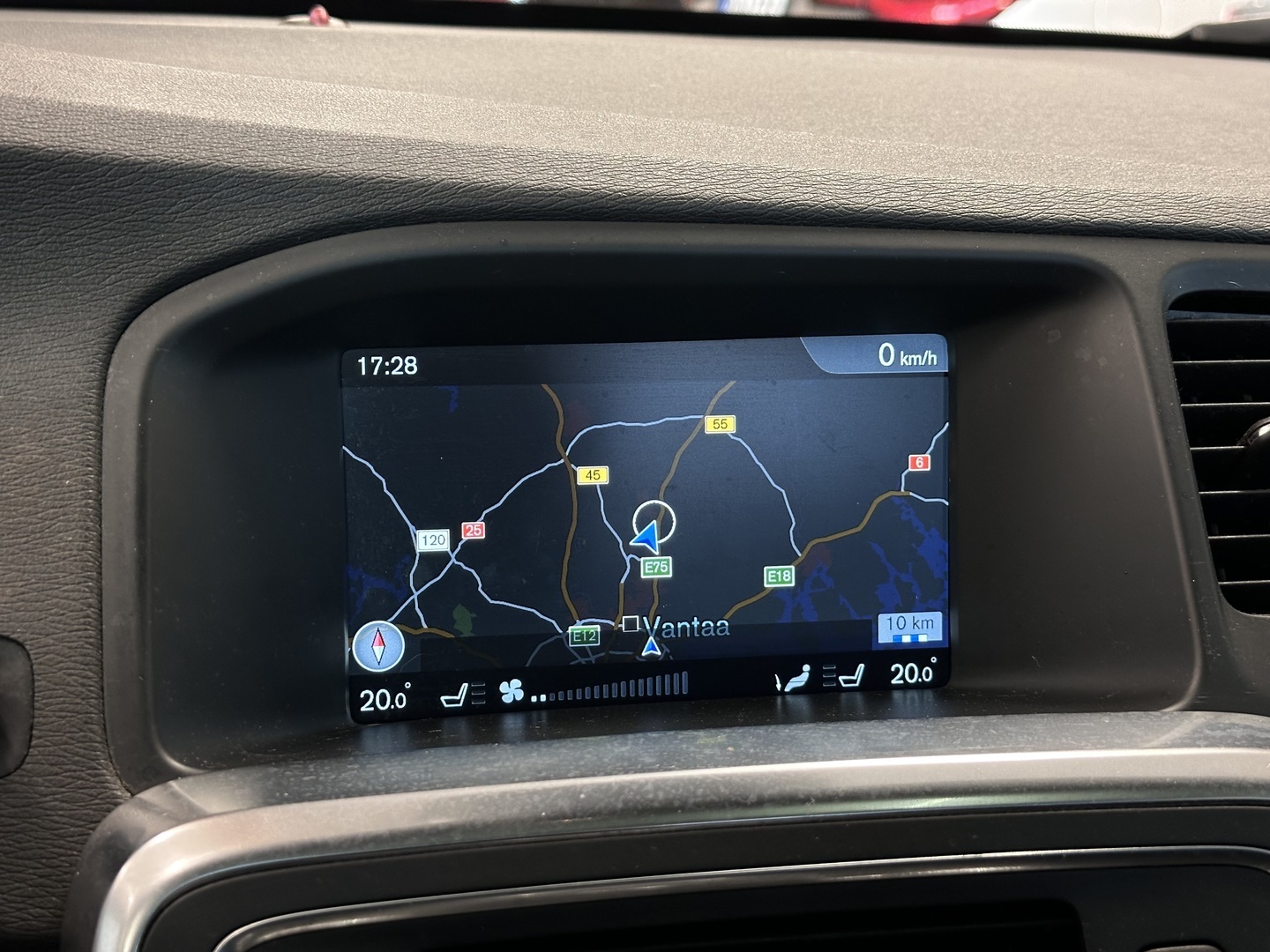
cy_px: 476
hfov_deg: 39.7
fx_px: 1761
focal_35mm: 48
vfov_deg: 30.3
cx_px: 635
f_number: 1.78
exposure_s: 1/37
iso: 250
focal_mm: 6.86
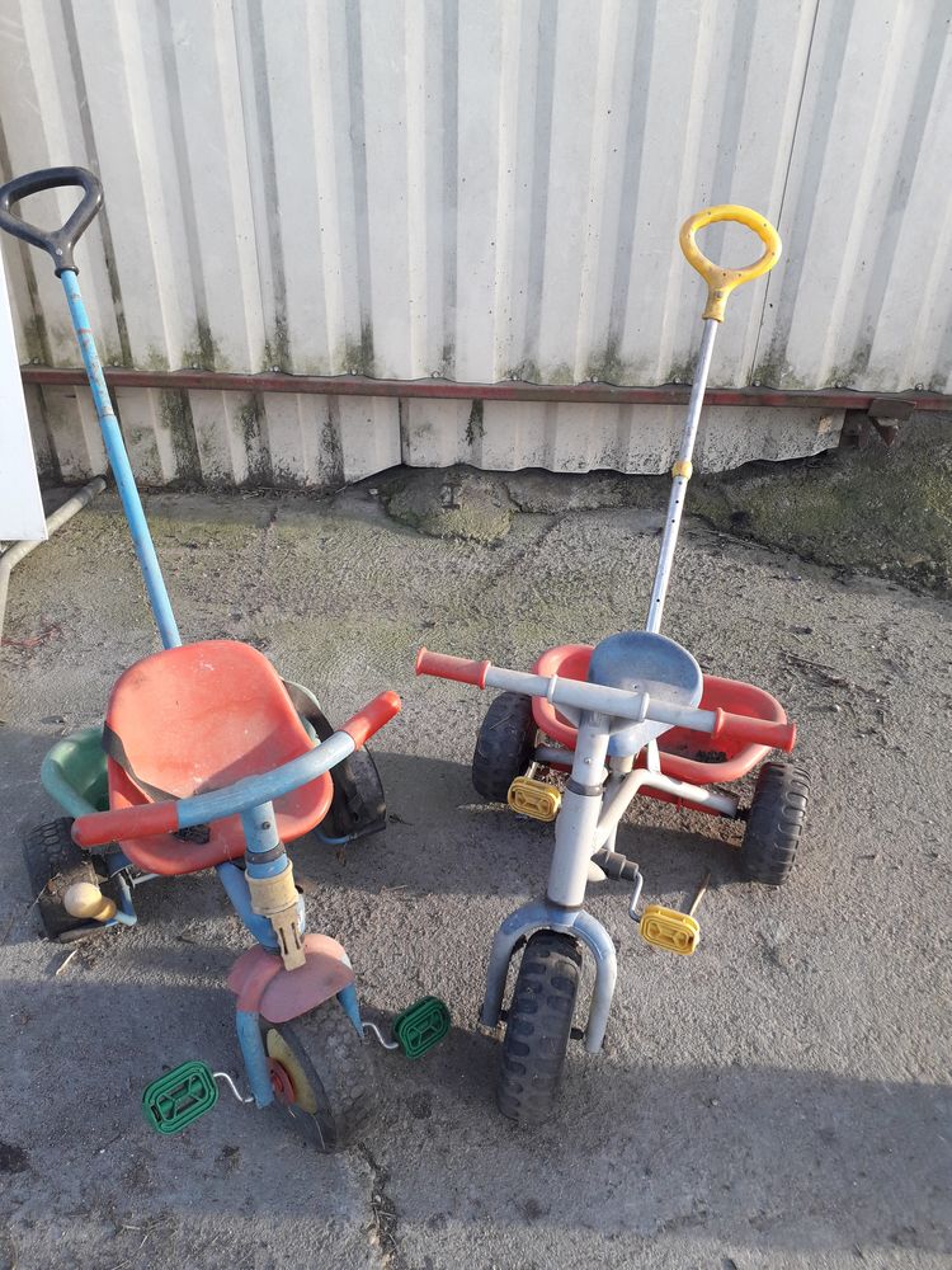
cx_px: 476
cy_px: 635
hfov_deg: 51.4
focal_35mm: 27
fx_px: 990
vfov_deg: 65.3
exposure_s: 1/147
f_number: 1.9
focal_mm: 3.6
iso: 40
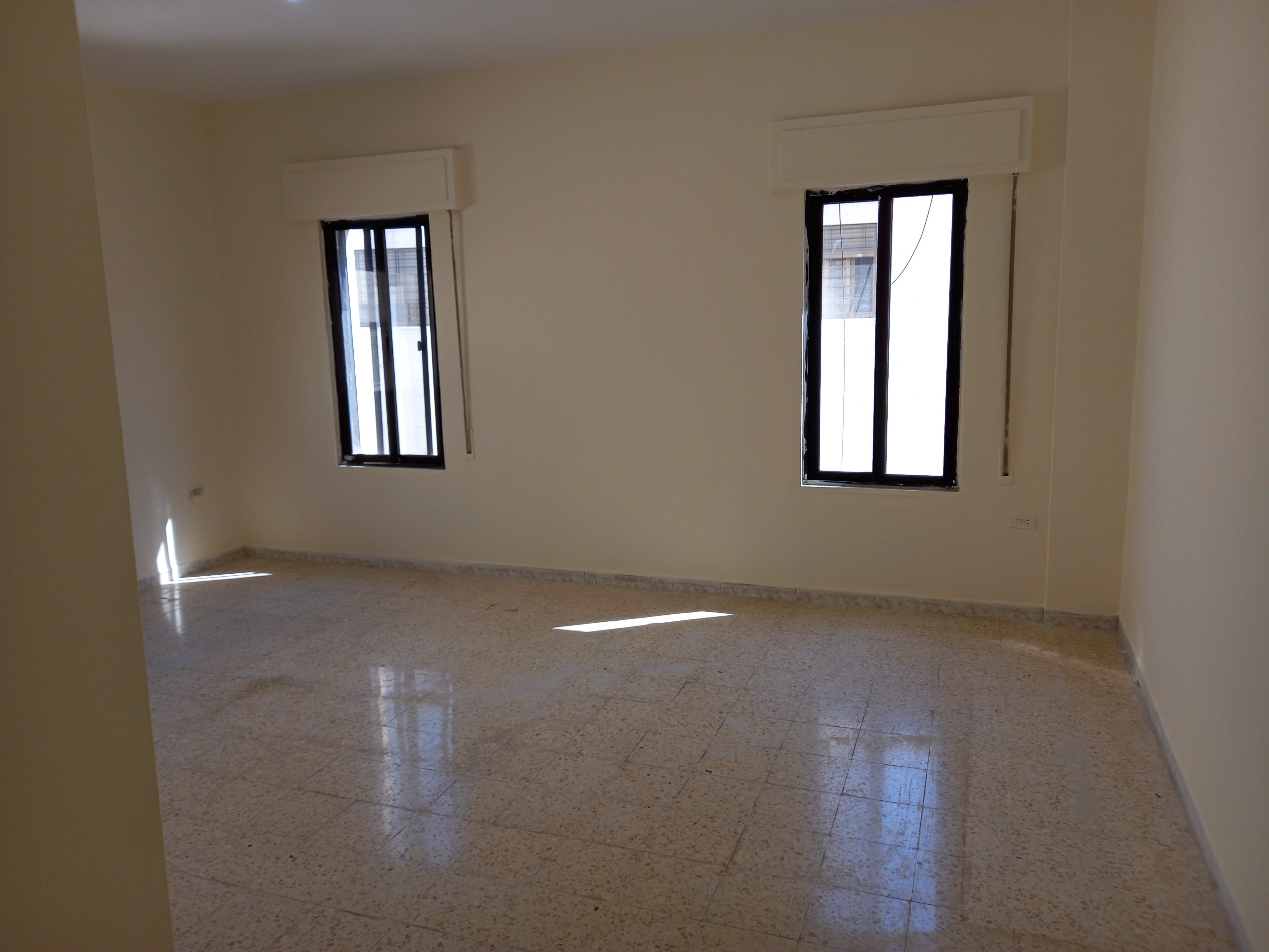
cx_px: 634
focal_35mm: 25
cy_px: 476
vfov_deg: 54.9
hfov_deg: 69.4
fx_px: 916
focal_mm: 4.6
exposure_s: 1/100
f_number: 2
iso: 50
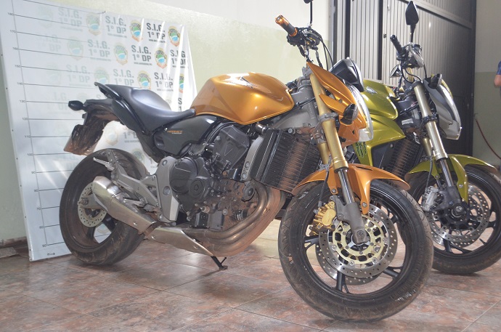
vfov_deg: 31.8
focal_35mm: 42
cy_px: 166
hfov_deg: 46.5
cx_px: 250
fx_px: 583
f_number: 4.5
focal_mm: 28
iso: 2200
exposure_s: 1/60
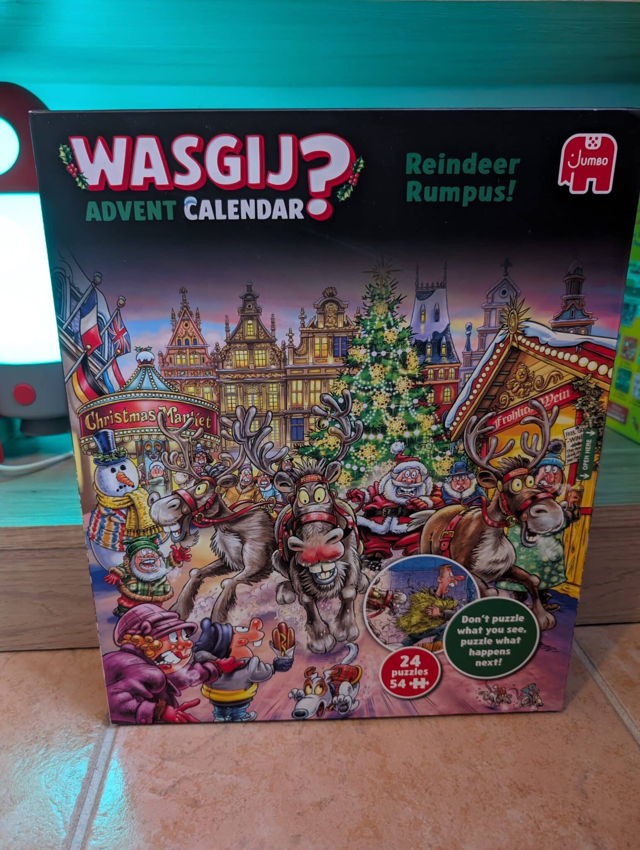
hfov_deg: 56.9
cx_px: 320
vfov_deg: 71.5
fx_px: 590
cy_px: 425
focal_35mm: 24
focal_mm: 6.9
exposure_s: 1/90.9
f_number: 1.68
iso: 685
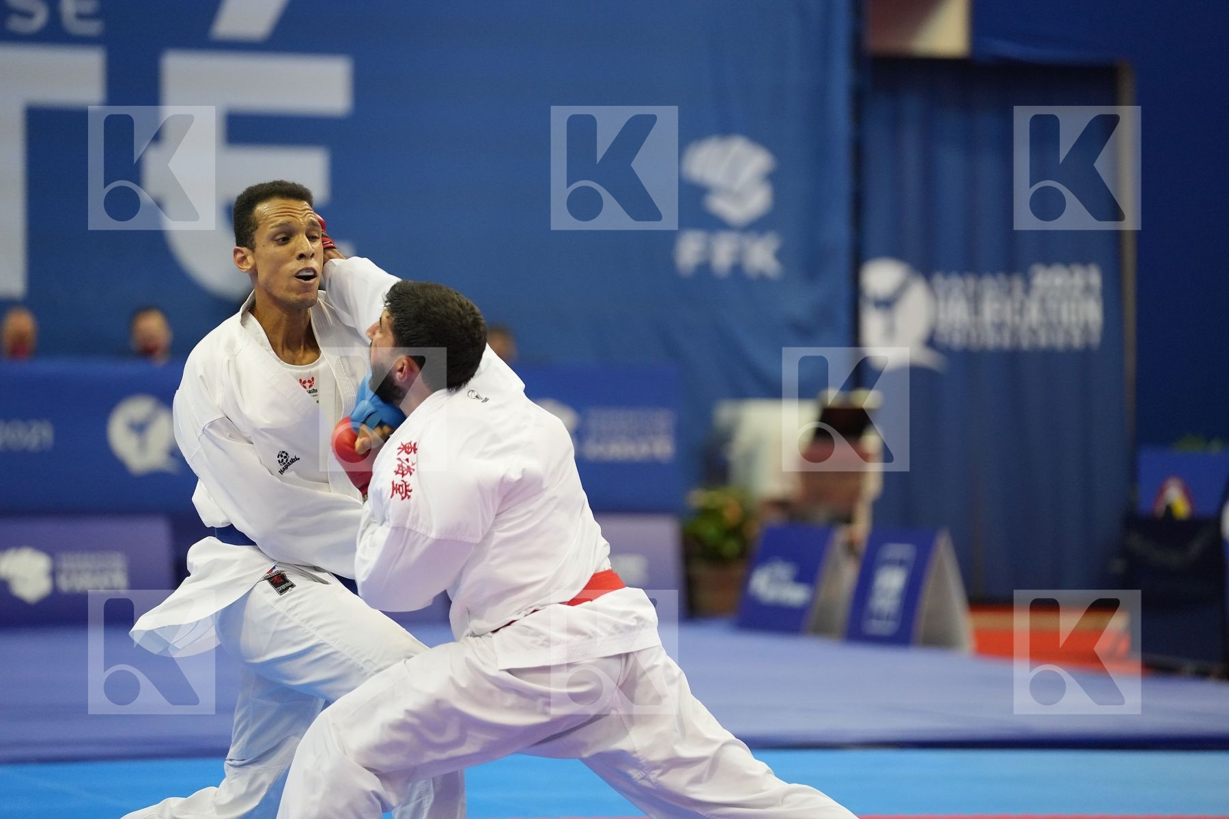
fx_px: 5837
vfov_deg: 8.0
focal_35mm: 171
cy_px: 410
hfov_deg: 12.0
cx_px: 614
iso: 4000
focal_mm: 171
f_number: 2.8
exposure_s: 1/1000
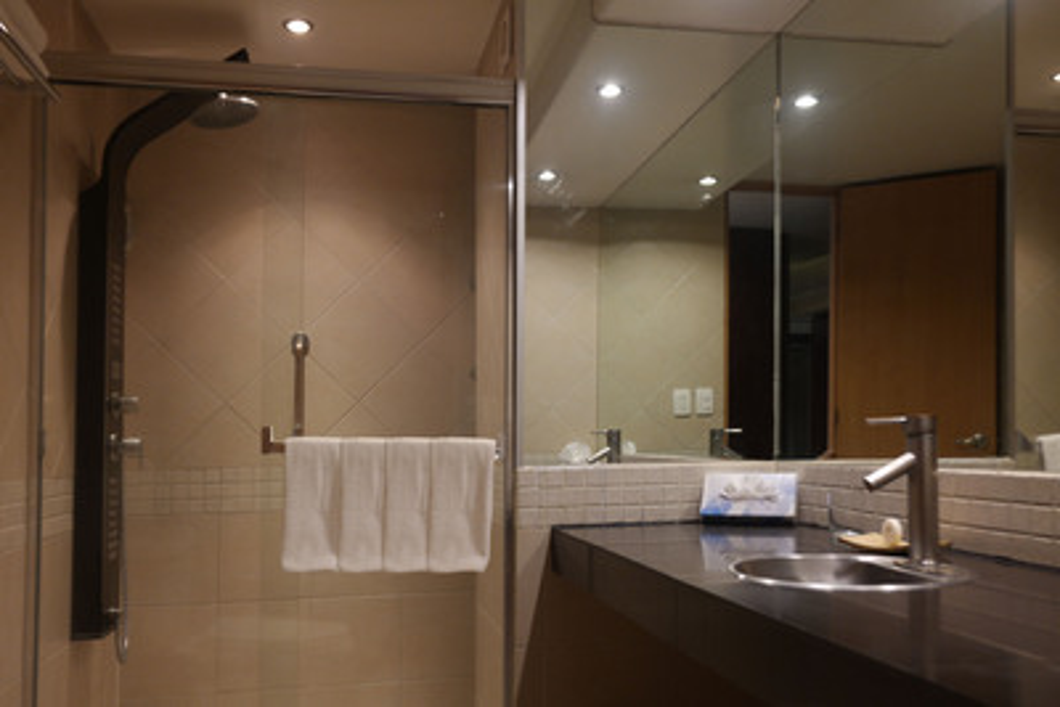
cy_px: 354
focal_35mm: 30
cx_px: 530
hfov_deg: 61.9
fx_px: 884
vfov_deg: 43.6
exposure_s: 1/10
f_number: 3.5
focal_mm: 20
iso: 400
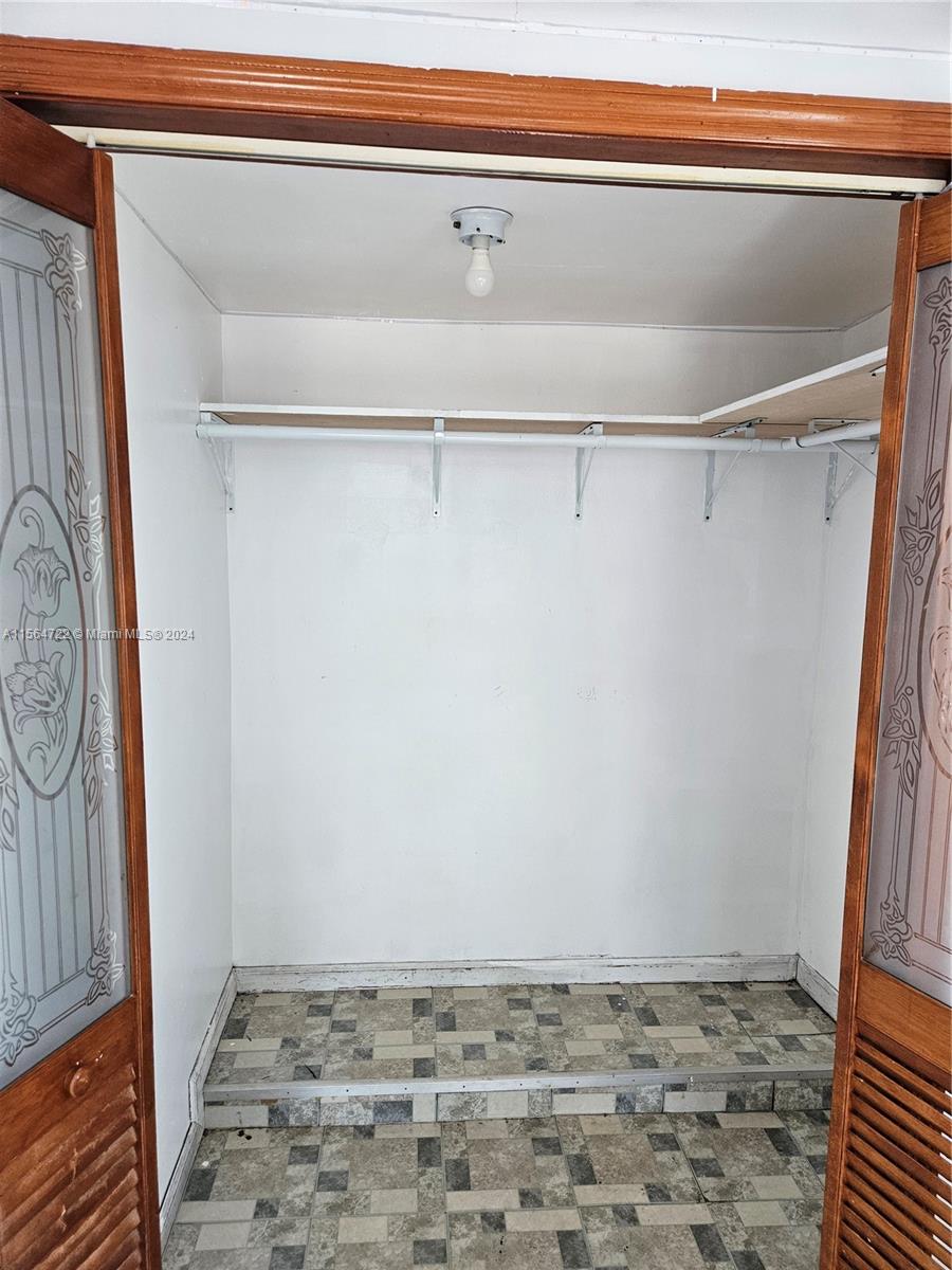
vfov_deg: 73.9
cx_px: 476
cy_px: 635
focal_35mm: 23
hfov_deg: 58.9
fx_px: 843
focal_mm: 5.4
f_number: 1.8
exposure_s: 1/240
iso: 320
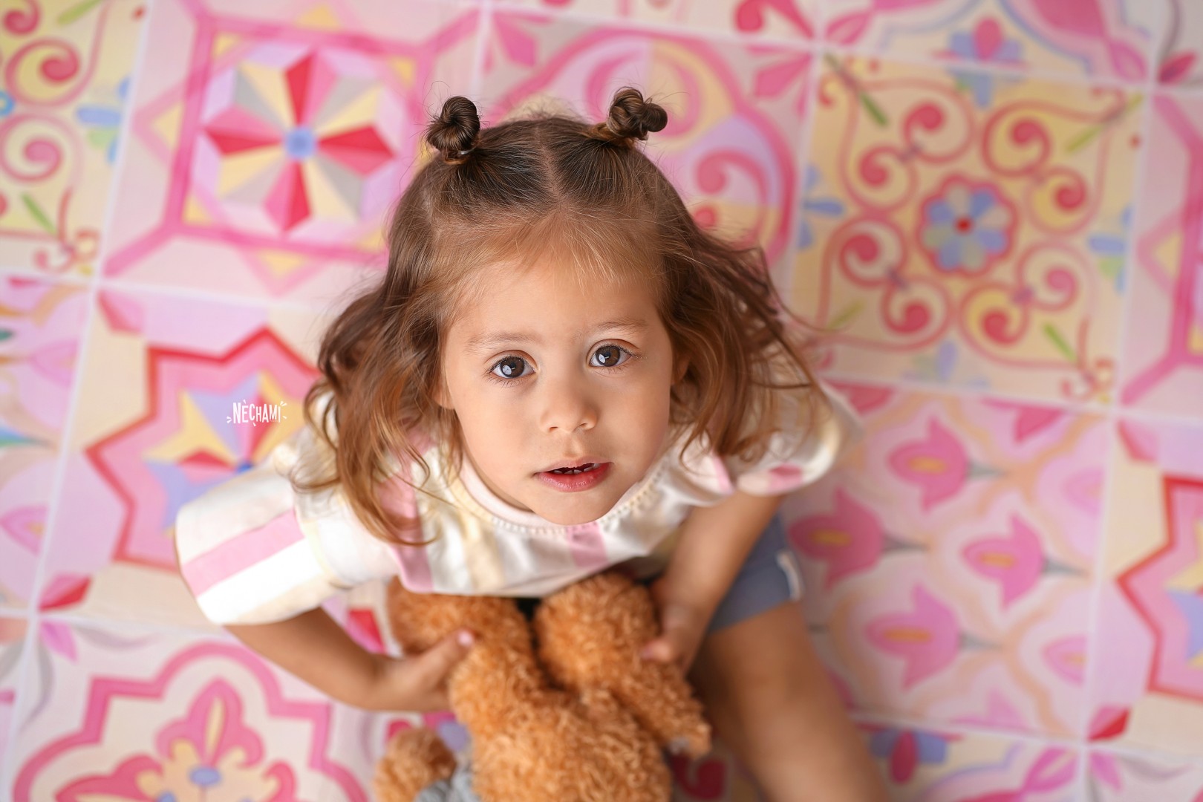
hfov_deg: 23.9
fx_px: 2840
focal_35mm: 85
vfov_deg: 16.1
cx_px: 602
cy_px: 401
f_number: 3.2
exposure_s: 1/125
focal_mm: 85
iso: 80
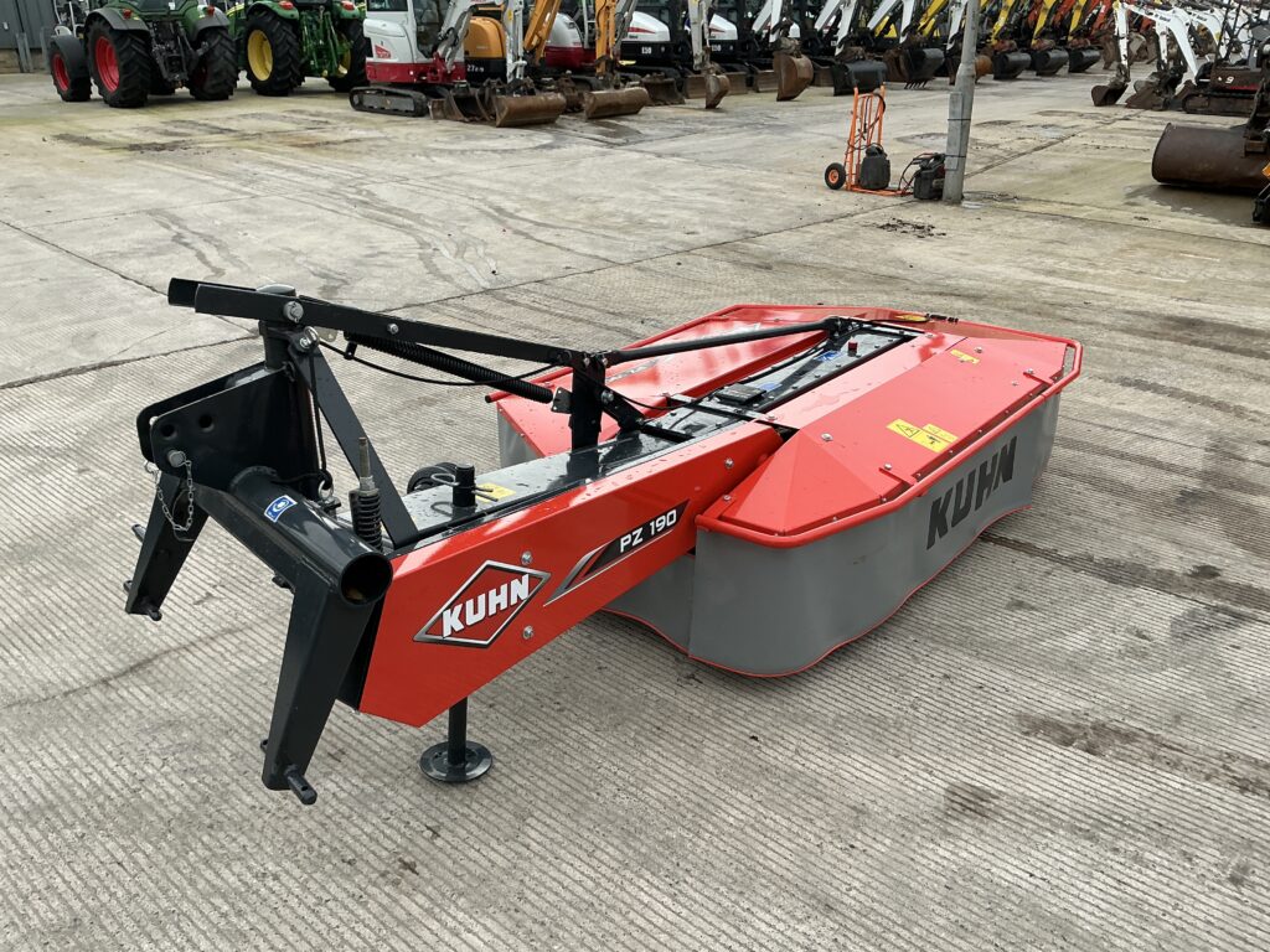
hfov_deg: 63.4
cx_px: 635
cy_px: 476
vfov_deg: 49.7
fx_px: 1027
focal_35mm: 28
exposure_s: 1/749
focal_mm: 3
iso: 25
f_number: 1.8
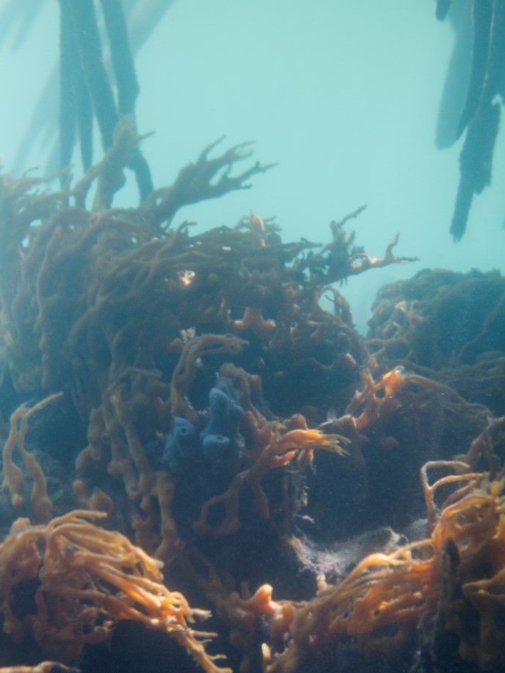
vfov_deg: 19.4
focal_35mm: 101
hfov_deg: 14.6
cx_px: 252
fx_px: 1965
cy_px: 337
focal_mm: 45
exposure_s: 1/50
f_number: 4
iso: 200
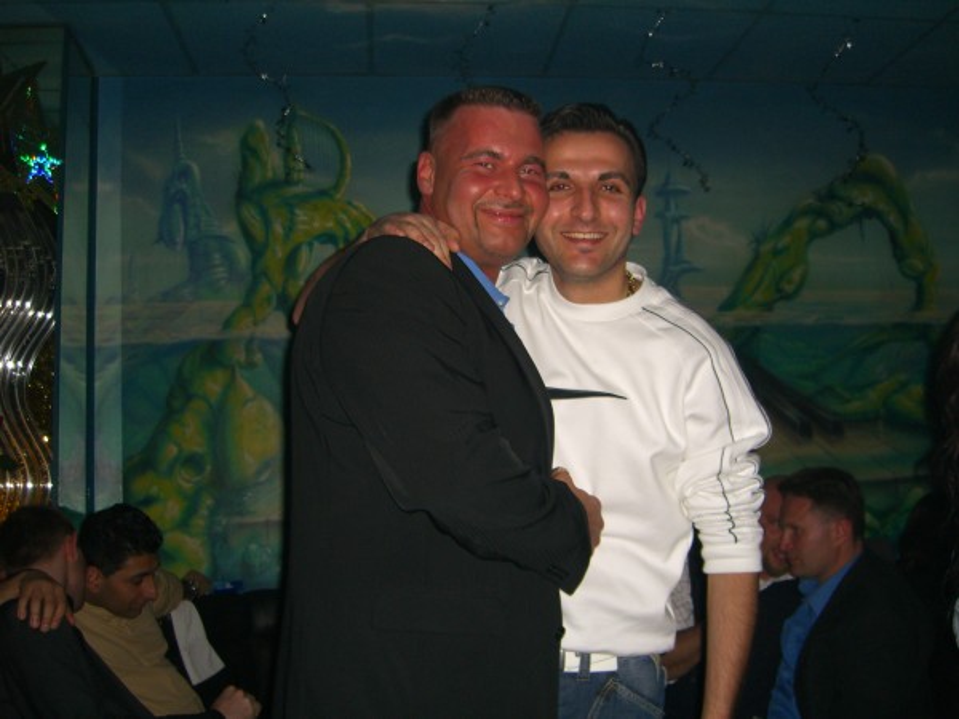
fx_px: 1053
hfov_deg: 49.0
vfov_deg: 37.7
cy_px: 360
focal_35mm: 38
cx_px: 480
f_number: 2.8
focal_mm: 7.9
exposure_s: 1/60
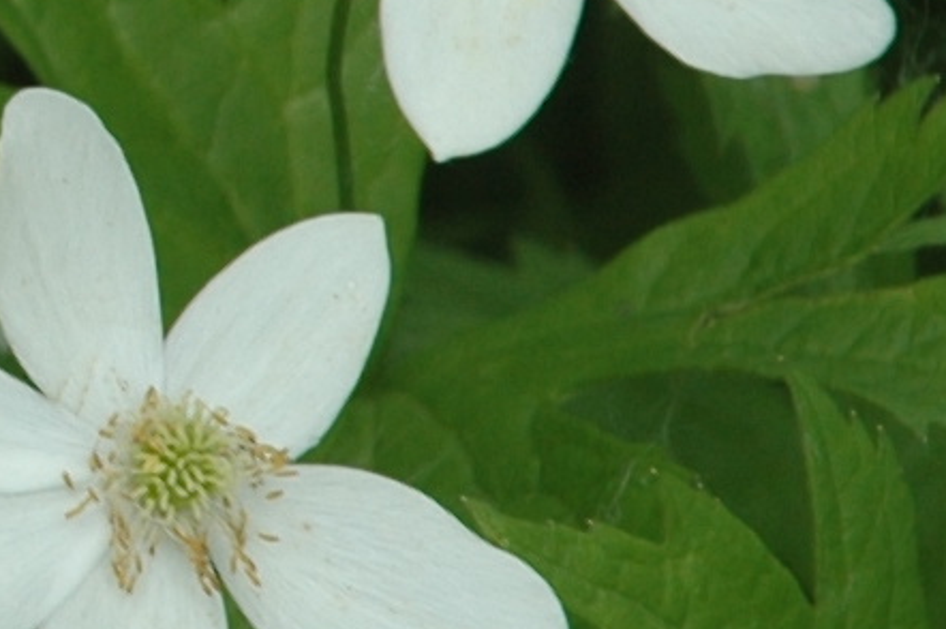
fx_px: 18774
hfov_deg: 2.9
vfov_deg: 1.9
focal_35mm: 715
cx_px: -1203
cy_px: -494
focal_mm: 70
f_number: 6.3
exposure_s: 1/160
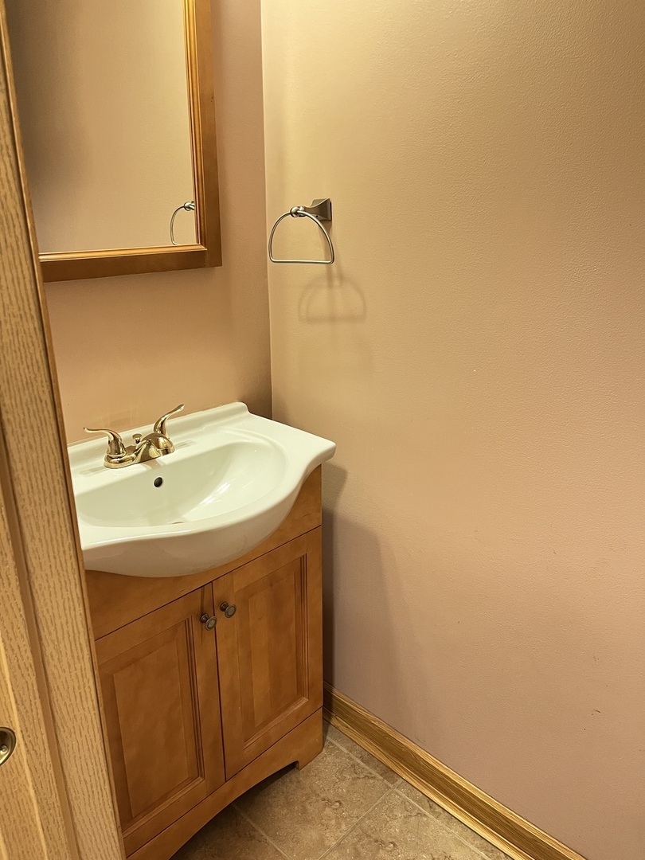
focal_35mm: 26
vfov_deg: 67.3
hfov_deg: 53.1
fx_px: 646
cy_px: 430
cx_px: 322
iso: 320
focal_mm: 5.1
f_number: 1.6
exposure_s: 1/60
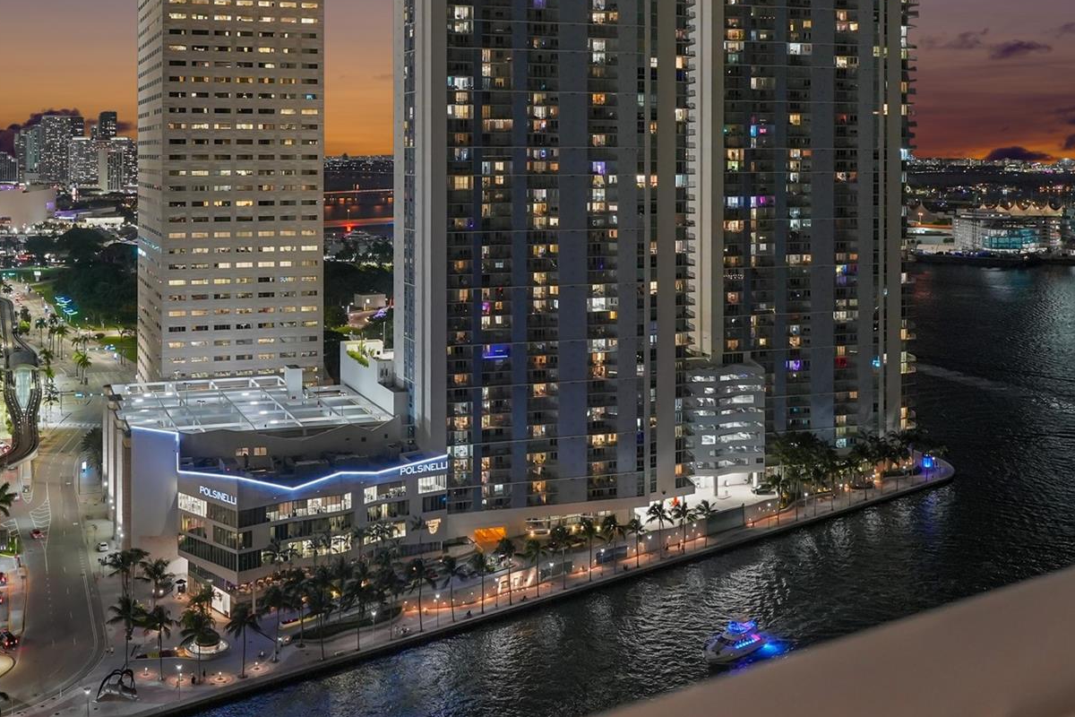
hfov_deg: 48.0
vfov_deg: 33.2
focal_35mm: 40
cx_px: 402
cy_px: 253
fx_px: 1194
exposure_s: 1/15
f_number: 2.8
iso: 1250
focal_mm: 20
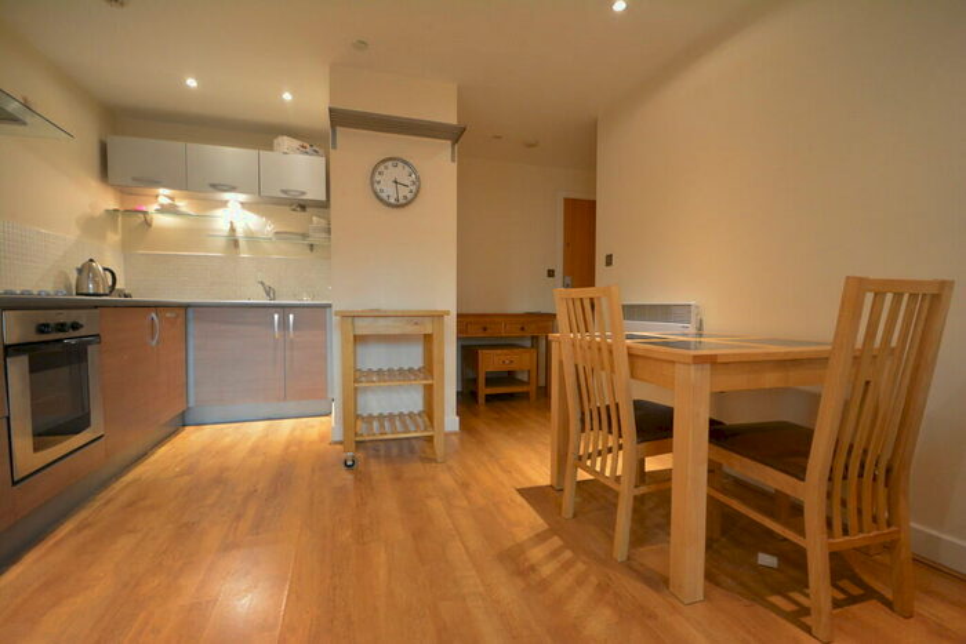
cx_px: 483
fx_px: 403
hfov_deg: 100.4
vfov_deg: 77.4
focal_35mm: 15
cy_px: 322
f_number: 4
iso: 1600
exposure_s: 1/25
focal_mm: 10
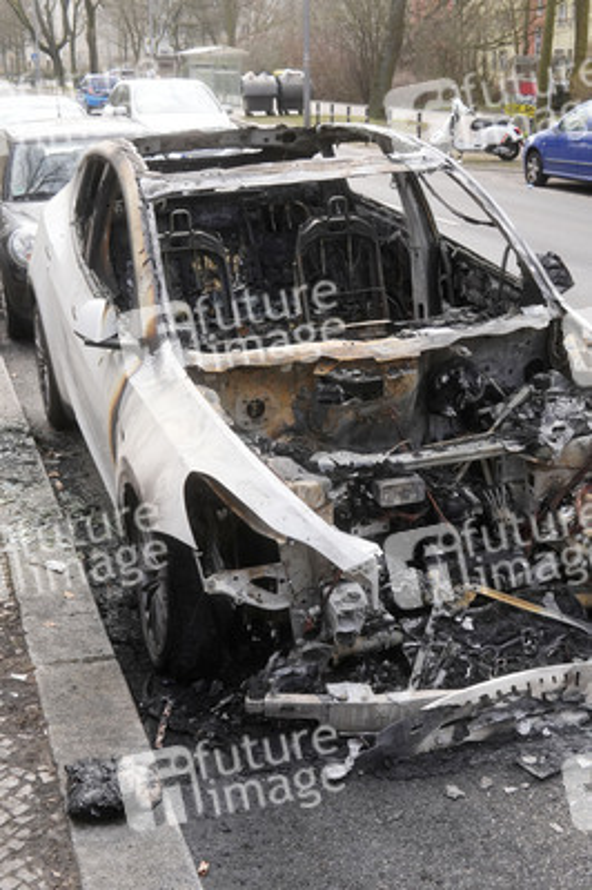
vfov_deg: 43.6
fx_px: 1112
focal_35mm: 45
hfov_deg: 29.8
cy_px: 445
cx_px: 296
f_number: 7.1
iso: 640
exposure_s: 1/320
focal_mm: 30
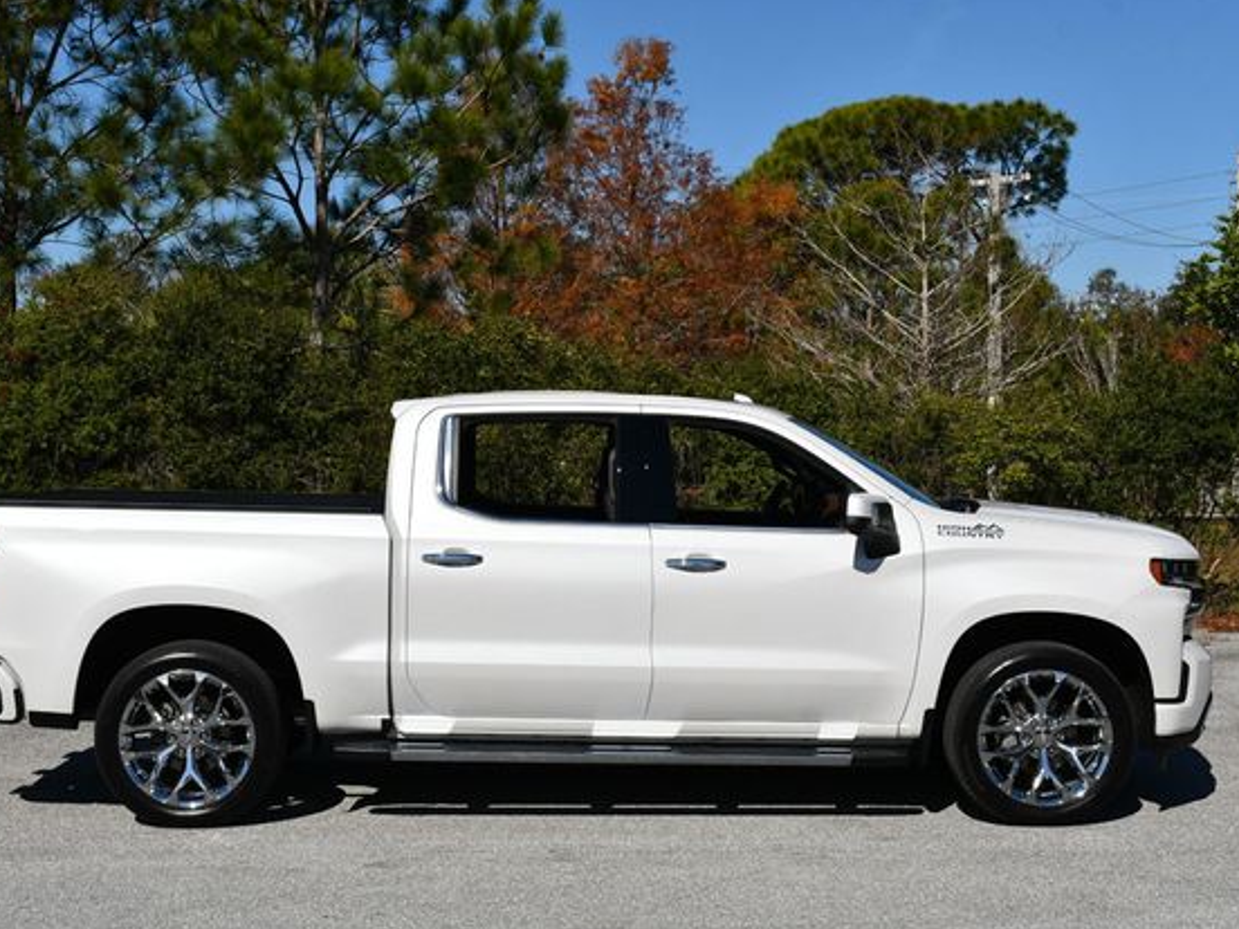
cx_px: 581
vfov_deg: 25.2
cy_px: 464
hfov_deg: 33.2
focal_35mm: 58
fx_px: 2076
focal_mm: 26
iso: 100
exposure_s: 1/400
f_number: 10
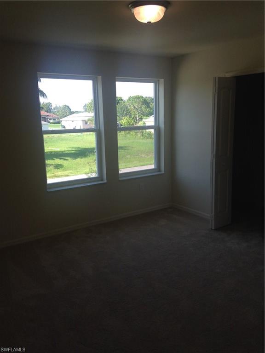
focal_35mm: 33
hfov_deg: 42.9
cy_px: 176
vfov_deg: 55.4
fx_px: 337
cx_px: 132
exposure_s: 1/239
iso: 50
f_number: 2.4
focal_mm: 4.12
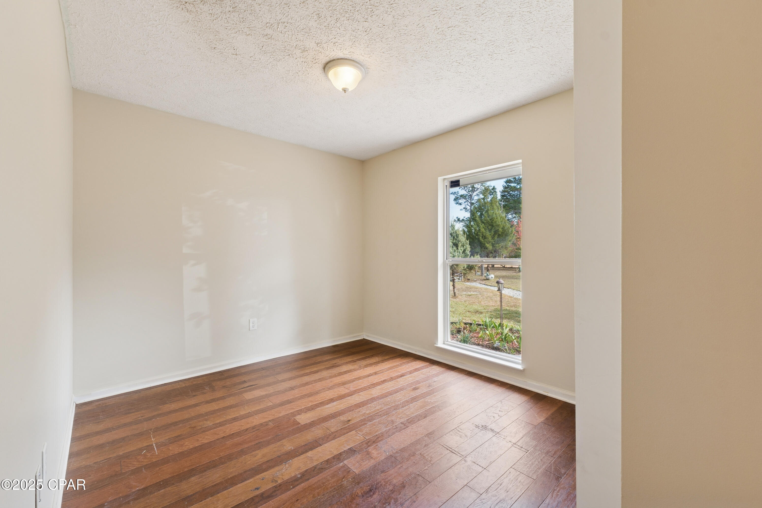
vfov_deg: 77.3
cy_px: 254
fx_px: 317
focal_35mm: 15
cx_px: 381
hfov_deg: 100.4
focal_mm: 10
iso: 160
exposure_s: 1/15
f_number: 10
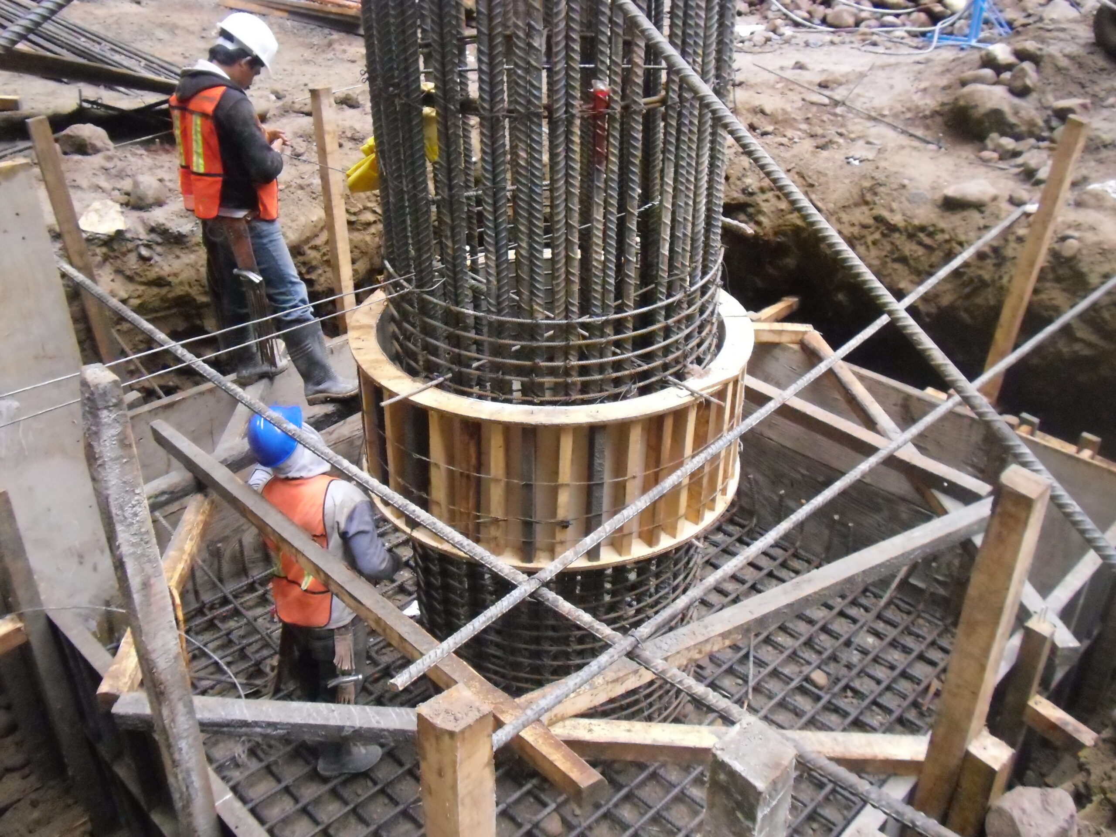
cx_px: 558
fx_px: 1032
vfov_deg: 44.2
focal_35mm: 32
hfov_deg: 56.8
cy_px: 418
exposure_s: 1/60
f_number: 3.5
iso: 800
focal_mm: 5.8
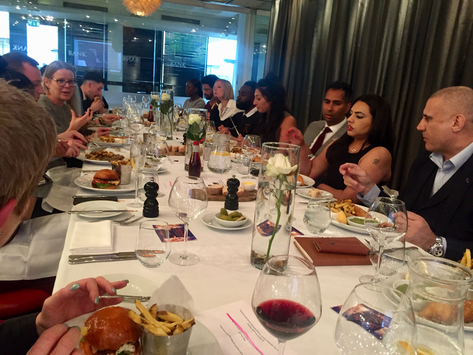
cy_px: 178
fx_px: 396
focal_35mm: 29
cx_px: 236
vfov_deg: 48.2
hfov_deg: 61.7
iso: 250
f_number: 2.2
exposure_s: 1/17
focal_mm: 4.15
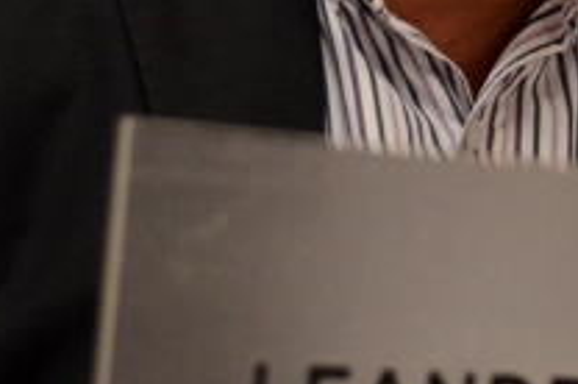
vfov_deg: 6.1
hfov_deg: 9.1
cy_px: -57
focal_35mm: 222
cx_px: 806
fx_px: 3559
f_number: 4.5
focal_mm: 30
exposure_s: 1/60
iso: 800
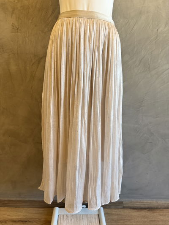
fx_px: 156
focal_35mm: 24
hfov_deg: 56.8
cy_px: 112
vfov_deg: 71.6
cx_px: 84
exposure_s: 1/121
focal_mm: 6.76
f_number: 1.78
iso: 64
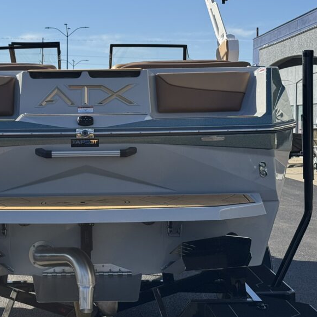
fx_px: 808
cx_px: 76
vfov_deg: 22.2
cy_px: 140
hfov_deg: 22.0
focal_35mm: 78
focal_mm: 6.76
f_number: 1.78
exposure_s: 1/4049
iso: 64
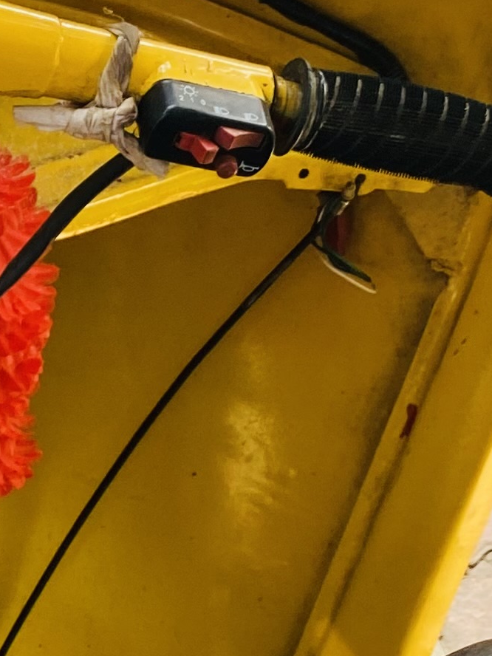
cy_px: 466
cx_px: -275
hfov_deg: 11.9
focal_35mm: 118
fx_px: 2236
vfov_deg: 16.6
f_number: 1.8
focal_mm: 4.25
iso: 64
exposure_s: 1/121
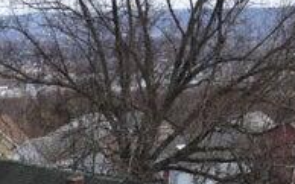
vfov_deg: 14.0
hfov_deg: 22.8
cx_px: -55
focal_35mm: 84
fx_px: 675
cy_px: 318
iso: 280
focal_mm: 4.5
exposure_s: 1/15
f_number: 2.8
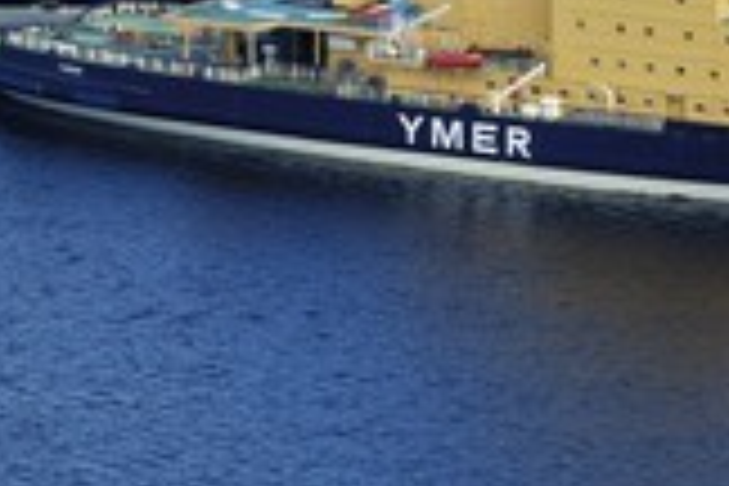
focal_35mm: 683
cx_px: 749
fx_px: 13836
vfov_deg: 2.0
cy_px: 40
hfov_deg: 3.0
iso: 100
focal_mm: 175
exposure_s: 1/1000
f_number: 2.8
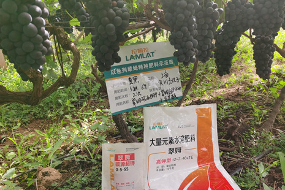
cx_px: 146
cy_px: 96
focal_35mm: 29
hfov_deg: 63.7
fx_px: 230
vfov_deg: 45.0
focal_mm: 5.56
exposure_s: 1/465
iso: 50
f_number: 1.6
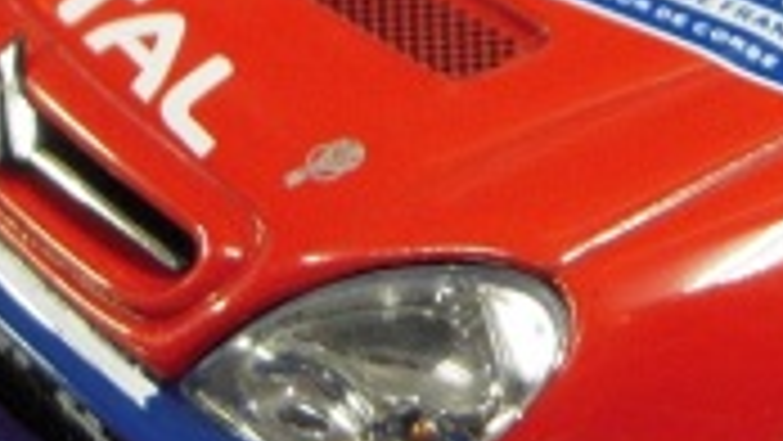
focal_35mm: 164
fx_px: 3406
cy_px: -18
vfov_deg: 7.4
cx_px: 1017
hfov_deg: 12.7
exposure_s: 1/25
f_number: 3.2
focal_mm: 7.3
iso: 400
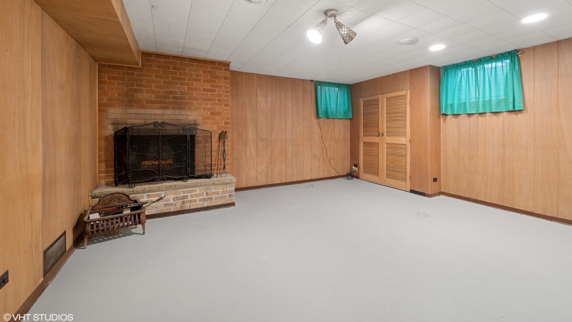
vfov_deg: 69.8
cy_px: 130
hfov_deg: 103.0
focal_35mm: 15
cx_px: 291
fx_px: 227
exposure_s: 1/3
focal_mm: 14
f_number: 9.5
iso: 400
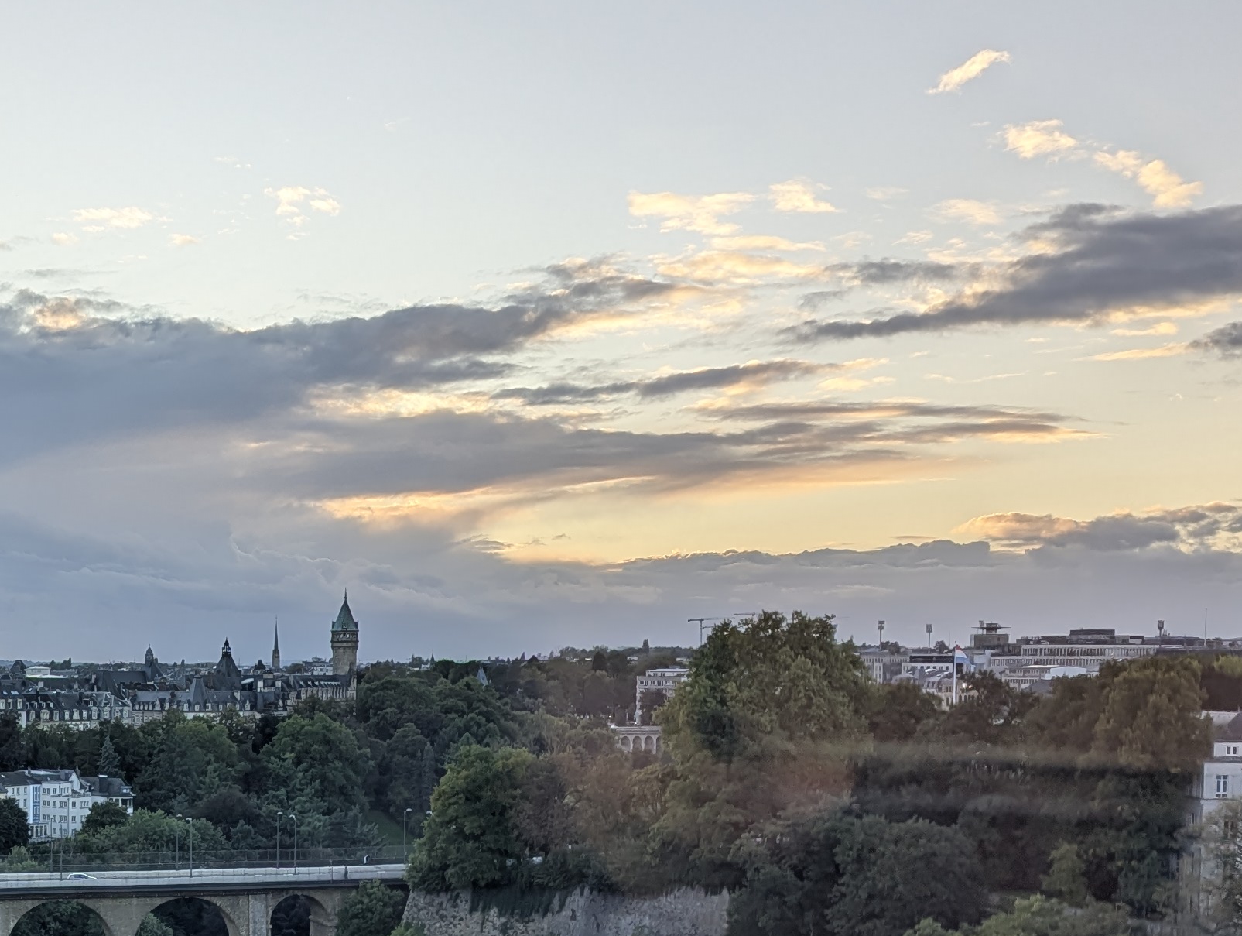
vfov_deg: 23.7
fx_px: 2192
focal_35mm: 61
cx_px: -43
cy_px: 760
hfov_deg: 29.3
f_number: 1.85
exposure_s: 1/273
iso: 45
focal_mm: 6.81
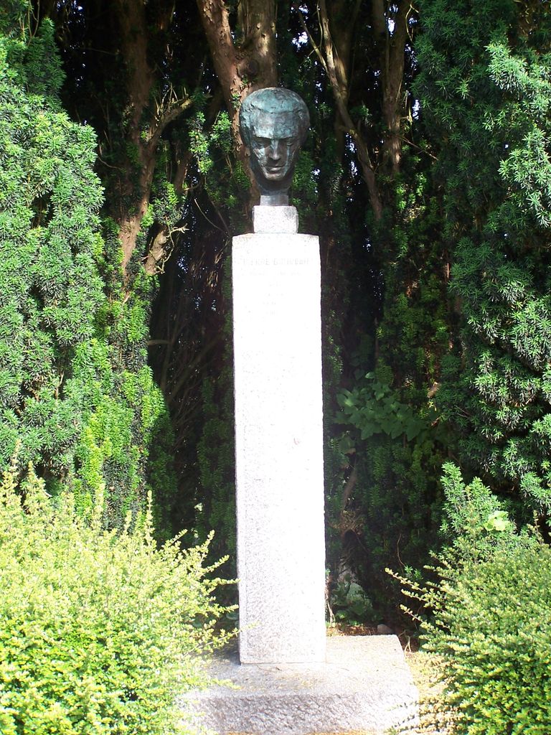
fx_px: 1592
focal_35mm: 75
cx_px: 276
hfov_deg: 19.6
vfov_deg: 26.0
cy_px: 368
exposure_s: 1/180
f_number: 3.2
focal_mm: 12.4
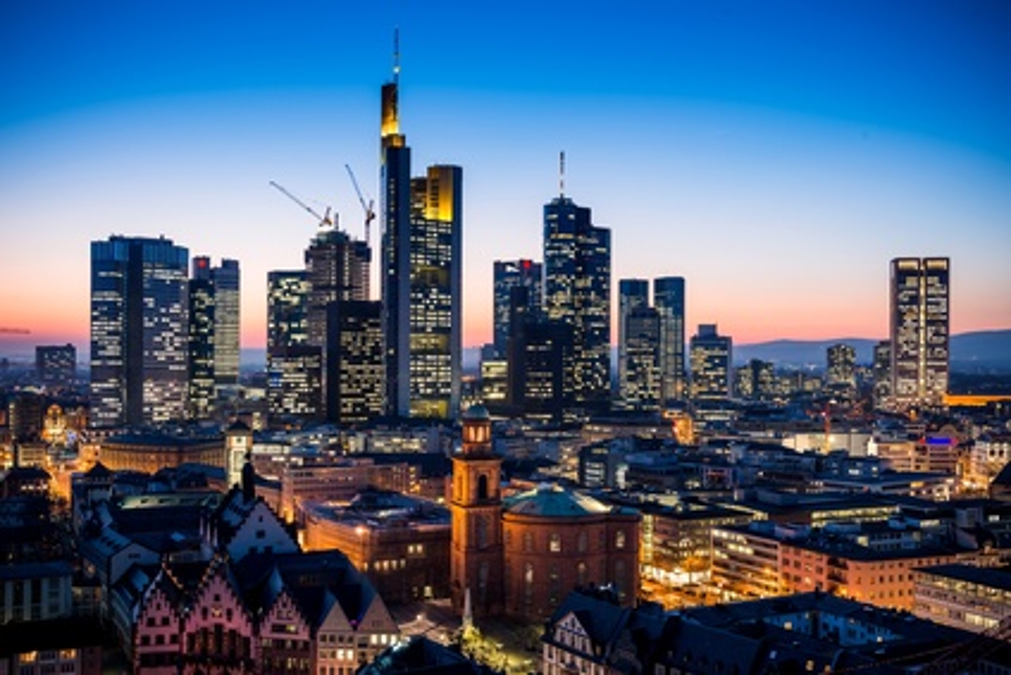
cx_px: 506
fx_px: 1067
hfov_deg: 50.7
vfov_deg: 35.1
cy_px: 338
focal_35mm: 38
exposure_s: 2.5
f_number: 8
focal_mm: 38
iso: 100
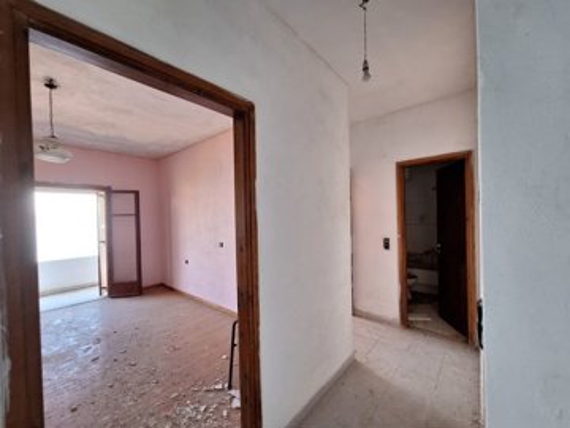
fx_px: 214
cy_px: 214
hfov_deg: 106.2
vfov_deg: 89.9
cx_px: 285
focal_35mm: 13
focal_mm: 1.74
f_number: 2.2
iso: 80
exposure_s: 1/50
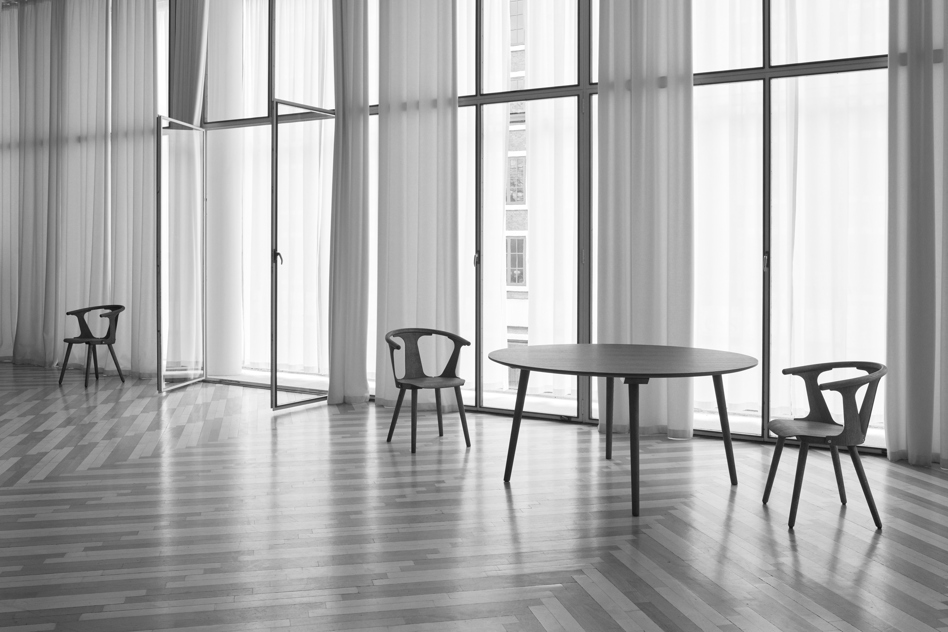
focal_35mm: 35
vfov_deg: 37.9
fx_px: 922
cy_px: 316
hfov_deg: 54.4
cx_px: 474
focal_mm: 35
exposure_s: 1/1.6
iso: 100
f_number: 11
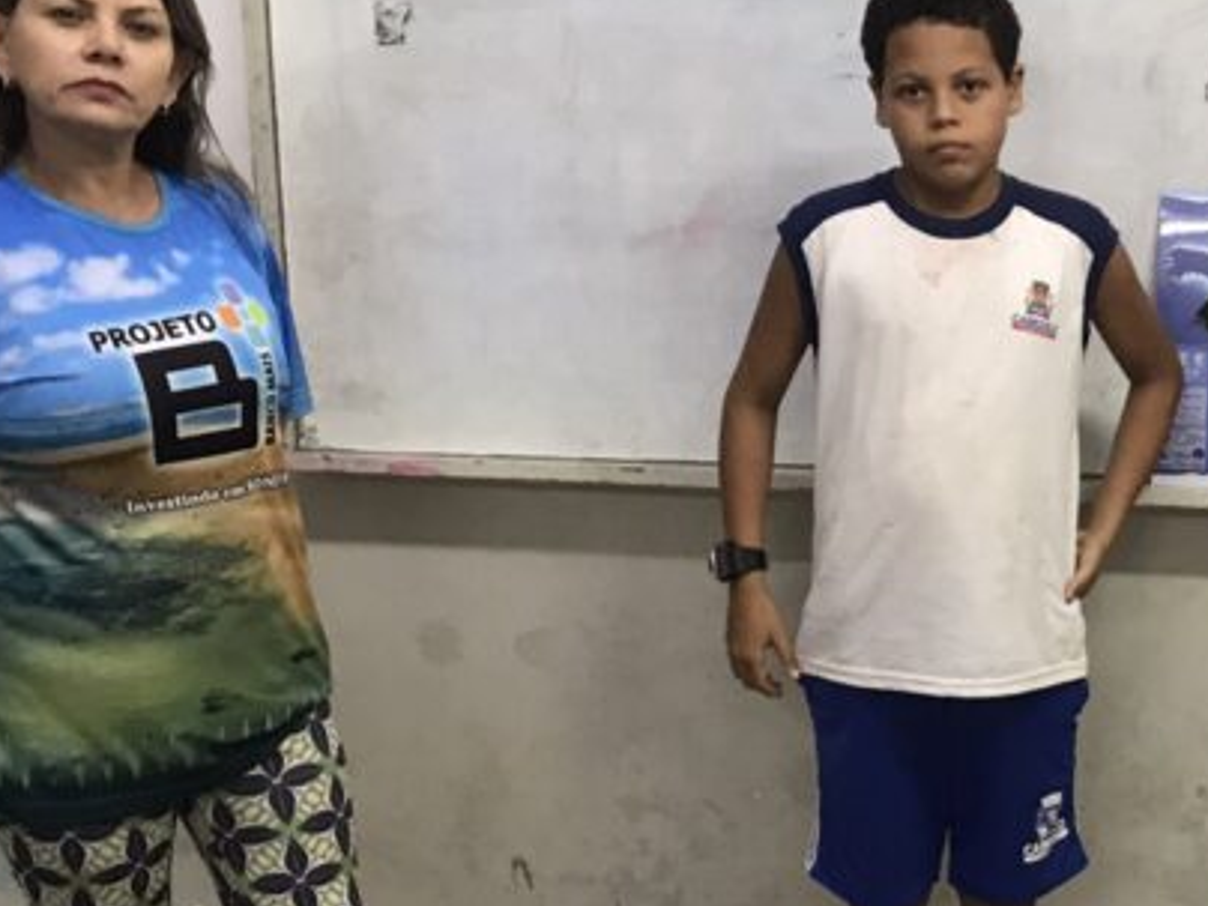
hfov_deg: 26.4
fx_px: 2478
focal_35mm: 71
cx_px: 1109
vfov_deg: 20.5
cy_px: 727
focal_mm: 3.99
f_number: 1.8
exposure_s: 1/17
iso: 40
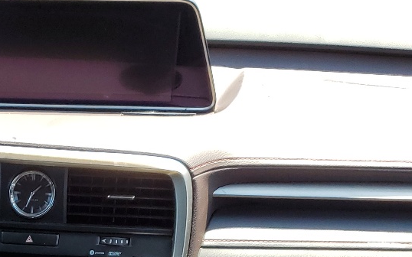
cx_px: -27
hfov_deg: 23.8
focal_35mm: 82
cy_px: 389
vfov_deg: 14.8
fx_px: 921
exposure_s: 1/333
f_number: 1.5
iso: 50
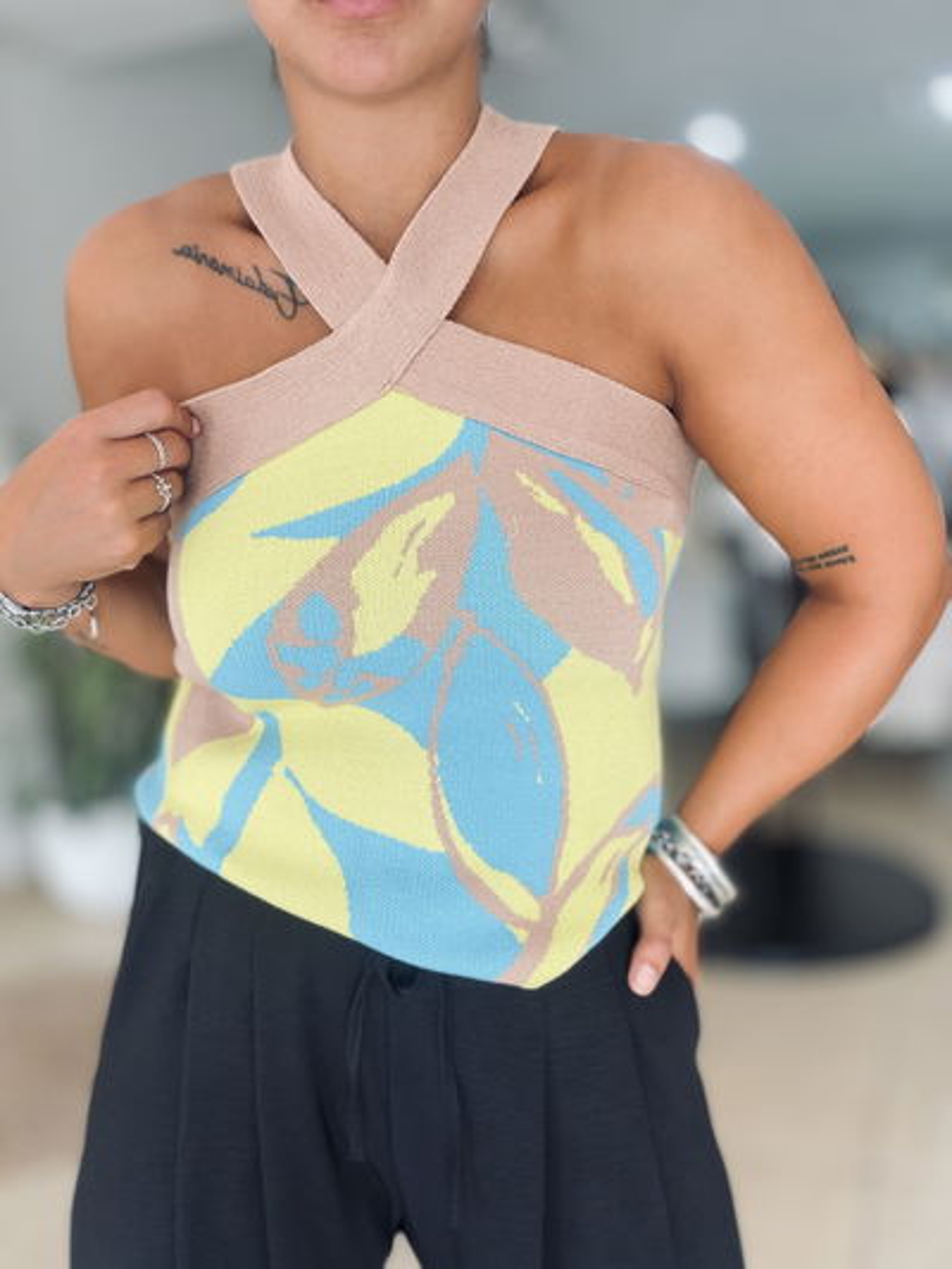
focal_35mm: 30
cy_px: 634
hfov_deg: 46.8
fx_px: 1100
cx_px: 476
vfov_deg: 60.0
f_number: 1.9
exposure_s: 1/71
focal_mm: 2.71
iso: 80
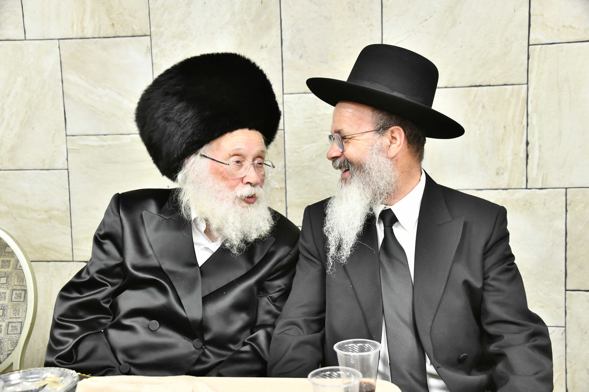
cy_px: 196
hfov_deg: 46.4
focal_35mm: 42
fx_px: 687
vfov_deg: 31.9
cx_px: 294
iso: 3200
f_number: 5.6
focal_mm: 42
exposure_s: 1/200
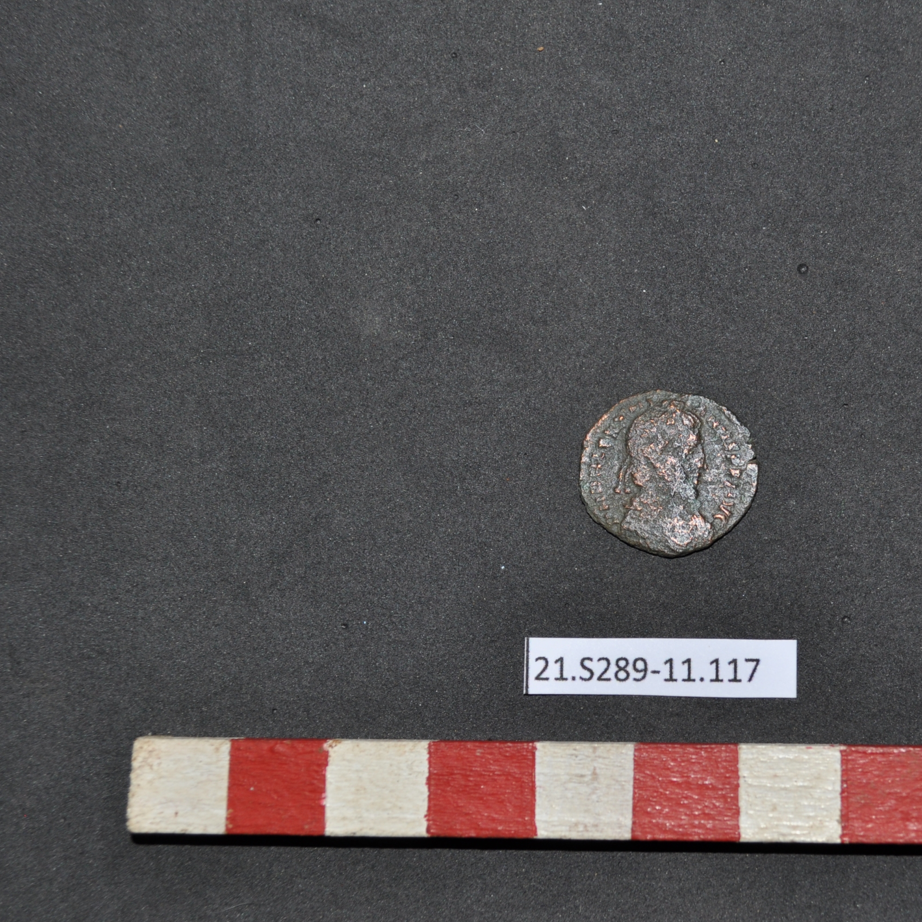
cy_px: 477
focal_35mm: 64
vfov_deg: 27.0
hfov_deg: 26.7
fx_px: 1921
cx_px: 678
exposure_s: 1/125
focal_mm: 29
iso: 200
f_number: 5.6
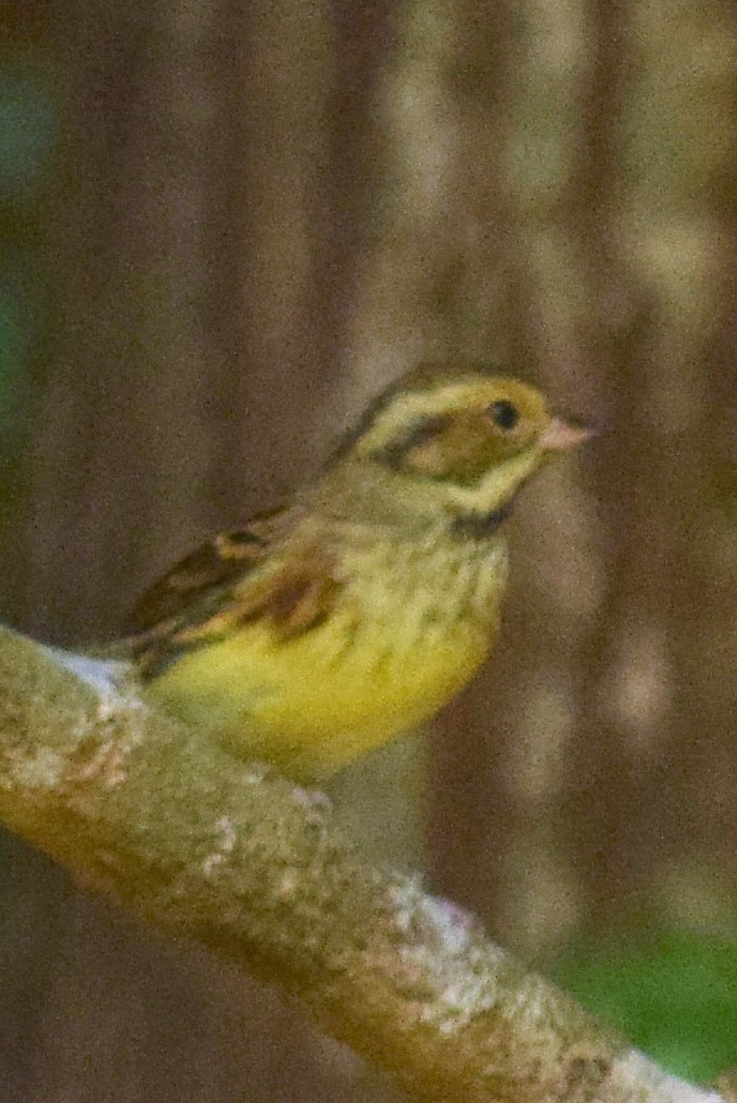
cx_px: 359
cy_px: 533
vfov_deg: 4.4
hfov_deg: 2.9
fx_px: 14501
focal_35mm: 473
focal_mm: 300
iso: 800
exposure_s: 1/1600
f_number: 5.6
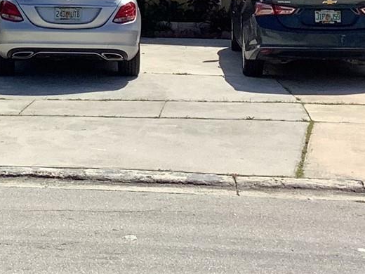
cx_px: 36
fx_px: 1286
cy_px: -78
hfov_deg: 15.9
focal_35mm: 122
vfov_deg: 11.8
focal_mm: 3.3
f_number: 2.4
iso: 25
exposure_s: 1/2146
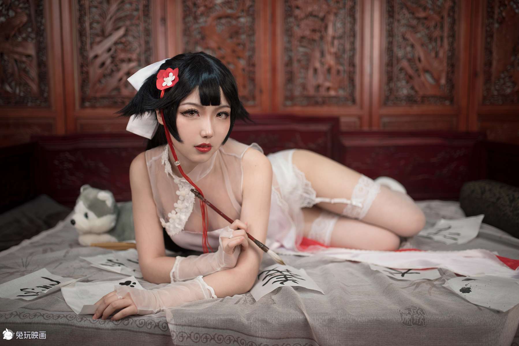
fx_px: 505
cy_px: 173
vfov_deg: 37.9
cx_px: 260
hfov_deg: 54.4
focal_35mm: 35
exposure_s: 1/160
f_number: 1.4
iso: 400
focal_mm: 35
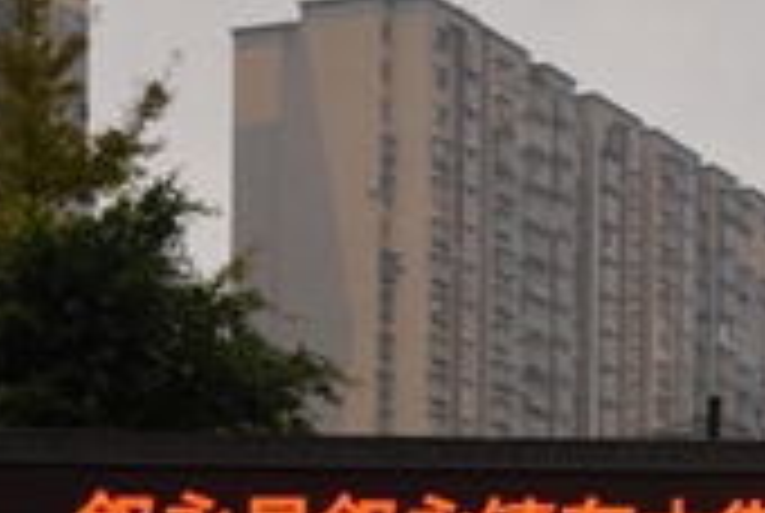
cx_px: 1152
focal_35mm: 143
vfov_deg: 9.2
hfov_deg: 13.5
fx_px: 3044
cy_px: 886
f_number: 5.6
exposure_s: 1/125
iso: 200
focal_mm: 38
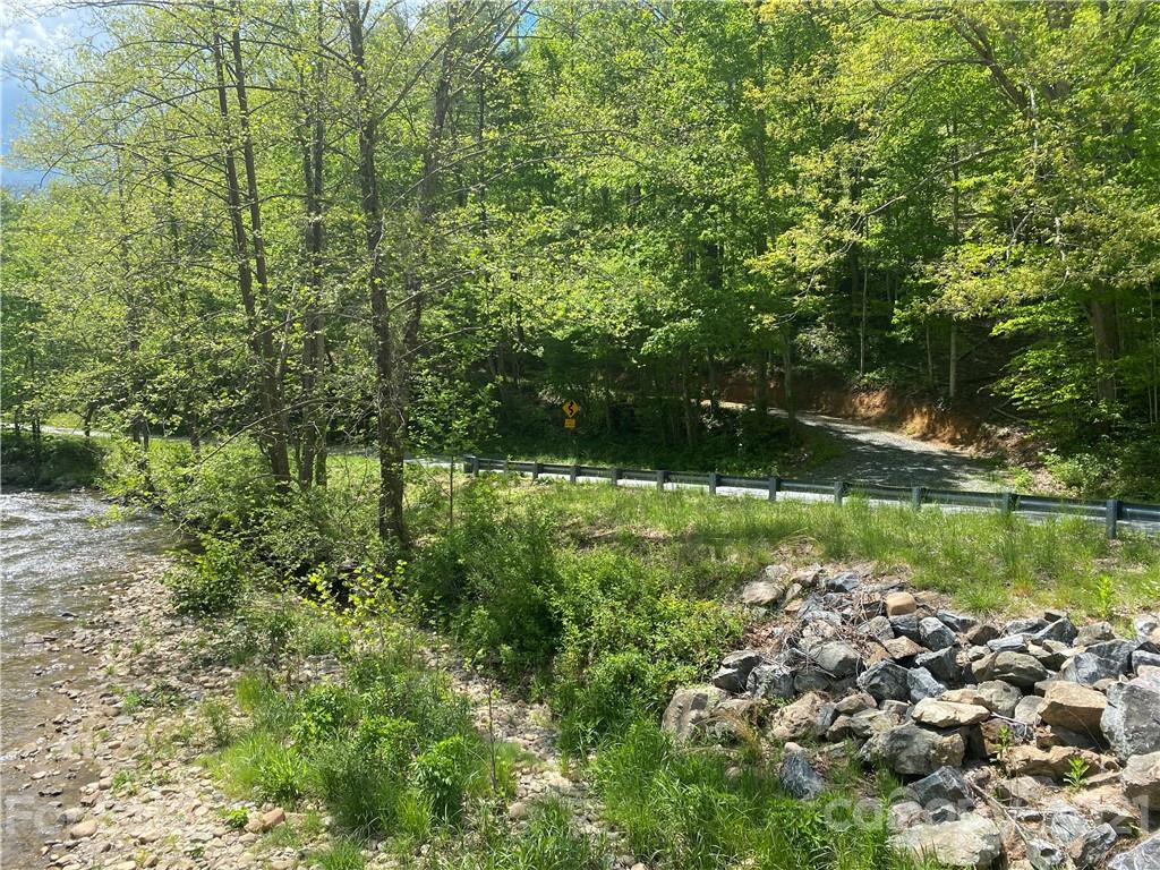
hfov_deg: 67.3
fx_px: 871
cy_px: 435
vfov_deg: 53.1
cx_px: 580
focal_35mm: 26
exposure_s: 1/1093
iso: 32
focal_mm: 4.25
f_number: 1.8
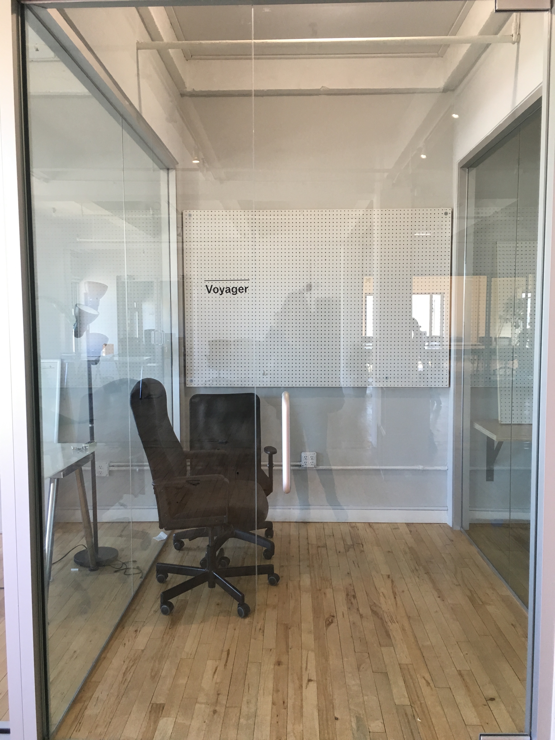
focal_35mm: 29
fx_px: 620
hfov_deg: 48.2
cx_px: 278
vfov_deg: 61.7
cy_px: 370
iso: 80
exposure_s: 1/30
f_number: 2.2
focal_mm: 4.15
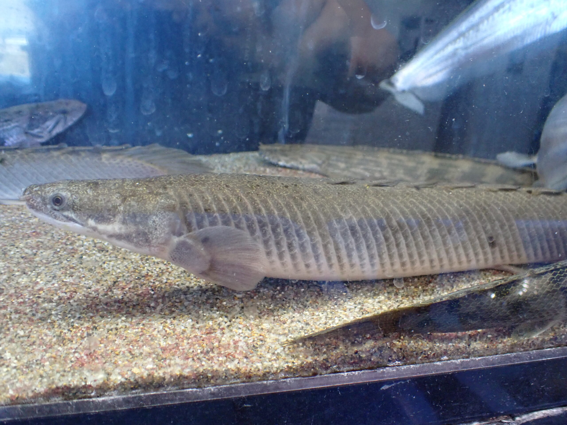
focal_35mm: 30
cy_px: 212
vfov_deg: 46.8
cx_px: 284
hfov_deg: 60.0
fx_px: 491
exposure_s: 1/40
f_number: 2.3
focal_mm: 5.4
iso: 800
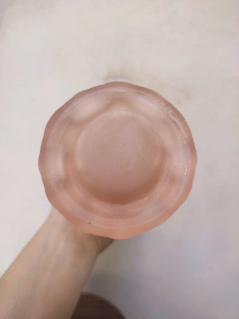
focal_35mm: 26
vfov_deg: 67.3
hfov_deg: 53.1
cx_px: 120
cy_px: 160
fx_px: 239
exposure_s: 1/33
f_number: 1.79
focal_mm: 4.74
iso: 120
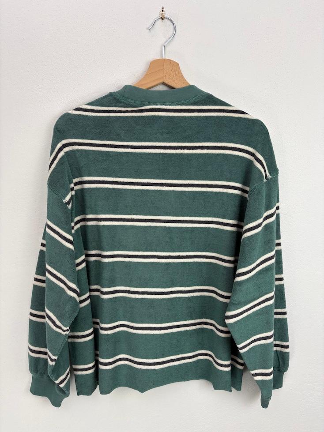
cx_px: 162
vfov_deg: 67.3
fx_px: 325
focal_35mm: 26
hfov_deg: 53.1
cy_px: 216
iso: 40
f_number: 1.6
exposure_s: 1/100
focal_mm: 5.96
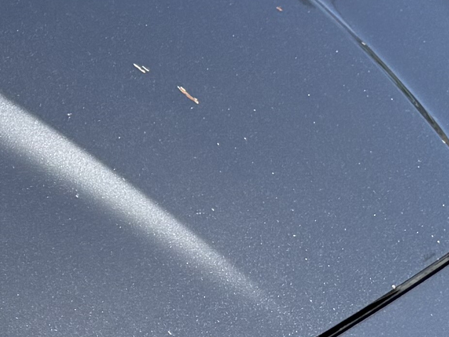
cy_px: 210
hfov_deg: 11.2
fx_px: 1920
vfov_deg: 10.0
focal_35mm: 148
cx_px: -617
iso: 100
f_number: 1.78
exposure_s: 1/4167
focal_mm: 6.76
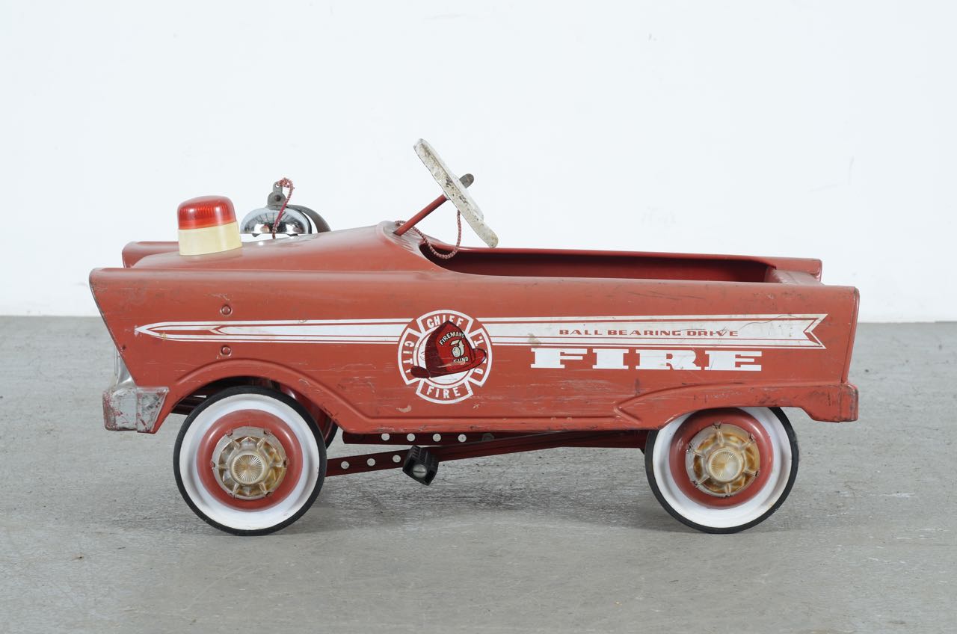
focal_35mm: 90
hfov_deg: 22.7
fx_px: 2388
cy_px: 317
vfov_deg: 15.1
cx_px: 478
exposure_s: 1/125
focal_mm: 60
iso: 100
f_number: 8
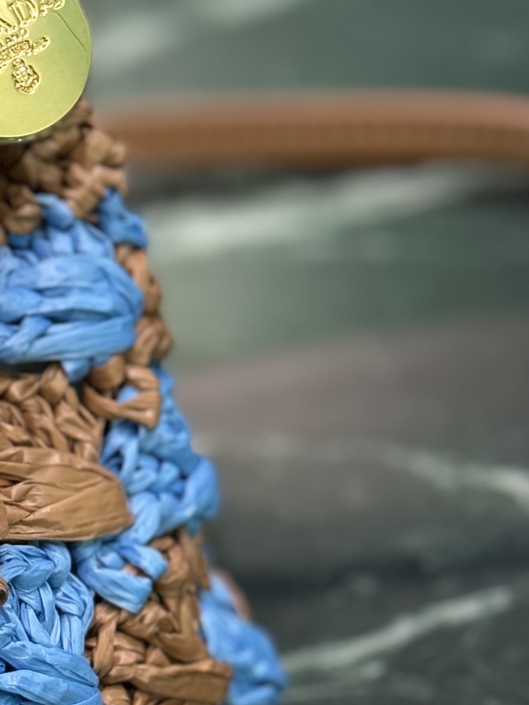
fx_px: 2548
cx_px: -34
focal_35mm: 125
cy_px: 19
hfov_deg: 11.7
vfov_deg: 15.5
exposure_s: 1/100
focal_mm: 6.76
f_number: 1.78
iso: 200
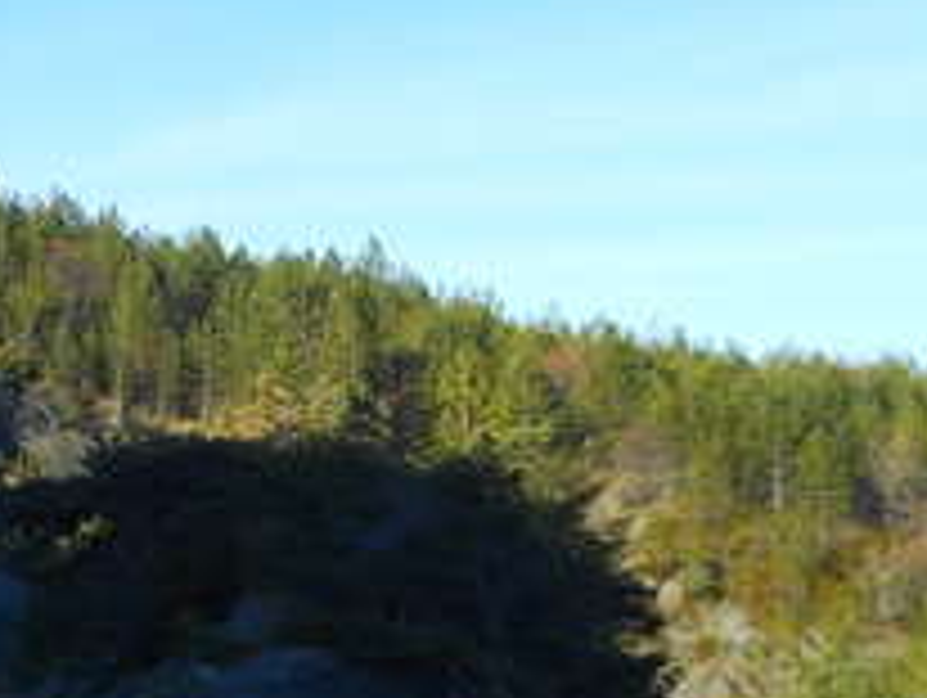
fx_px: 2654
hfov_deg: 19.1
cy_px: 266
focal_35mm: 99
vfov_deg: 15.0
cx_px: -45
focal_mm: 6
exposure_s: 1/320
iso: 80
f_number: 4.2
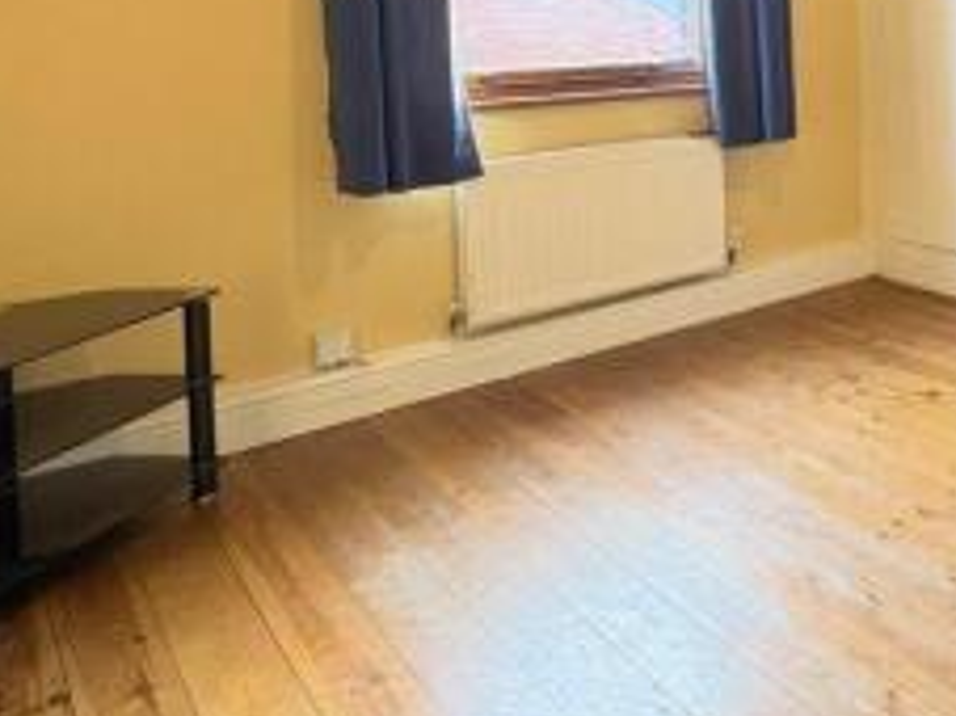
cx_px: 1004
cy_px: 48
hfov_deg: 42.5
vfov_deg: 36.7
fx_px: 994
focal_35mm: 36
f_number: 2.2
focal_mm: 2.22
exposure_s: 1/50
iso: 400
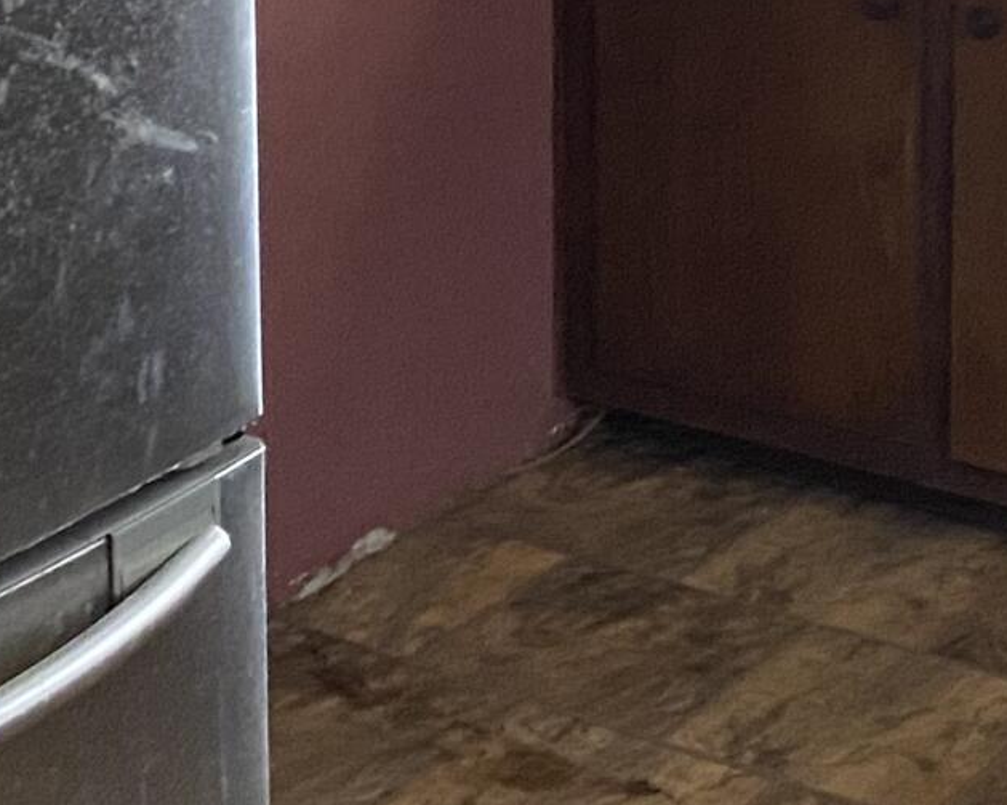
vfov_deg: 12.4
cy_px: -237
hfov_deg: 15.8
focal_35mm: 121
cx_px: 714
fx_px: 3606
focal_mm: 4.25
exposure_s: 1/38
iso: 640
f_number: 1.8
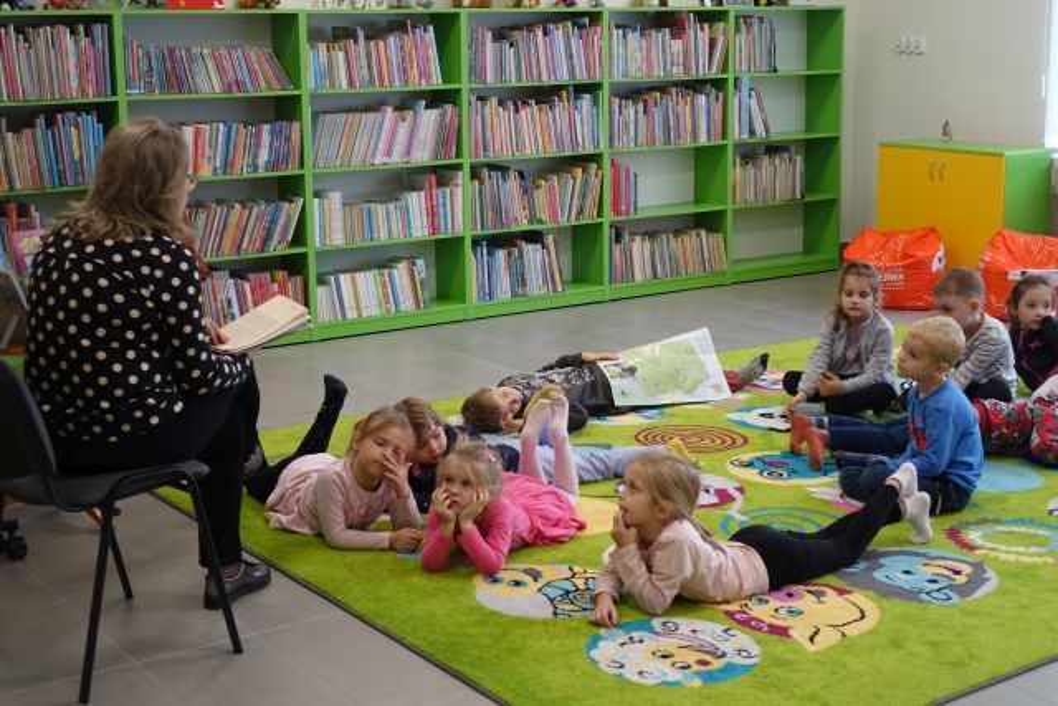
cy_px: 353
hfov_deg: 36.9
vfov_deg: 25.1
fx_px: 1587
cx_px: 529
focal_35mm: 54
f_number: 2.8
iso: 250
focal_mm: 19.77
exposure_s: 1/60
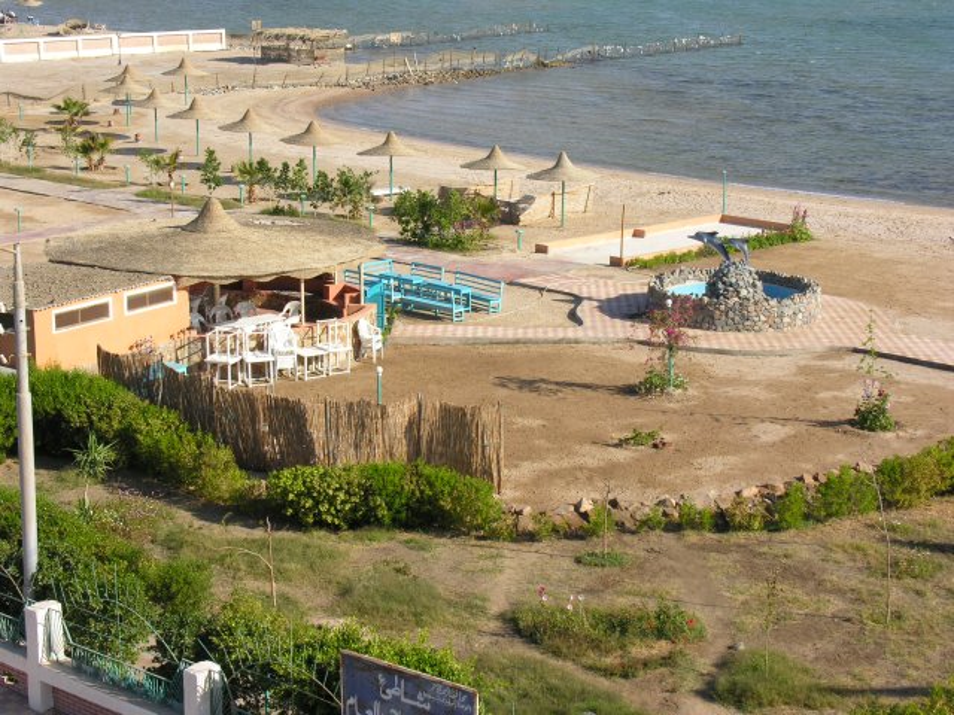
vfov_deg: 20.7
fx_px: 1957
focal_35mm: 71
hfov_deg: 27.4
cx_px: 477
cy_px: 358
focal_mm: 18
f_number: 6.6
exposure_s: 1/153
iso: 50
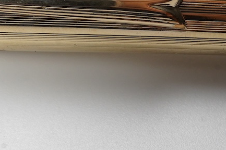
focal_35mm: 117
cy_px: -1
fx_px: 734
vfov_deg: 11.6
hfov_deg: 17.0
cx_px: -16
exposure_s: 1/100
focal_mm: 30
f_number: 22
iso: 640
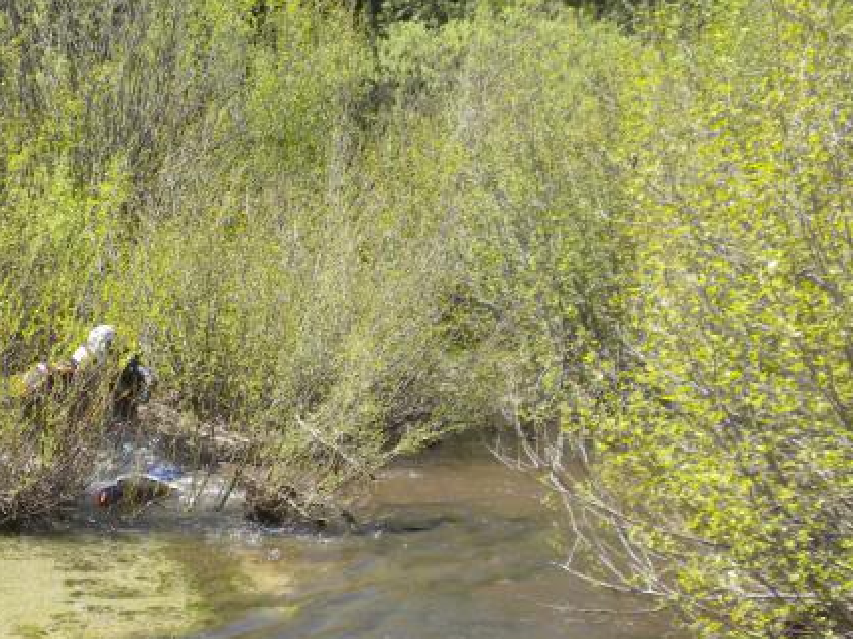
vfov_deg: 20.7
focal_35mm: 70
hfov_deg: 27.1
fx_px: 1724
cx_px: 149
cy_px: 520
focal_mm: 6.6
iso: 64
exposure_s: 1/280
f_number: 3.5
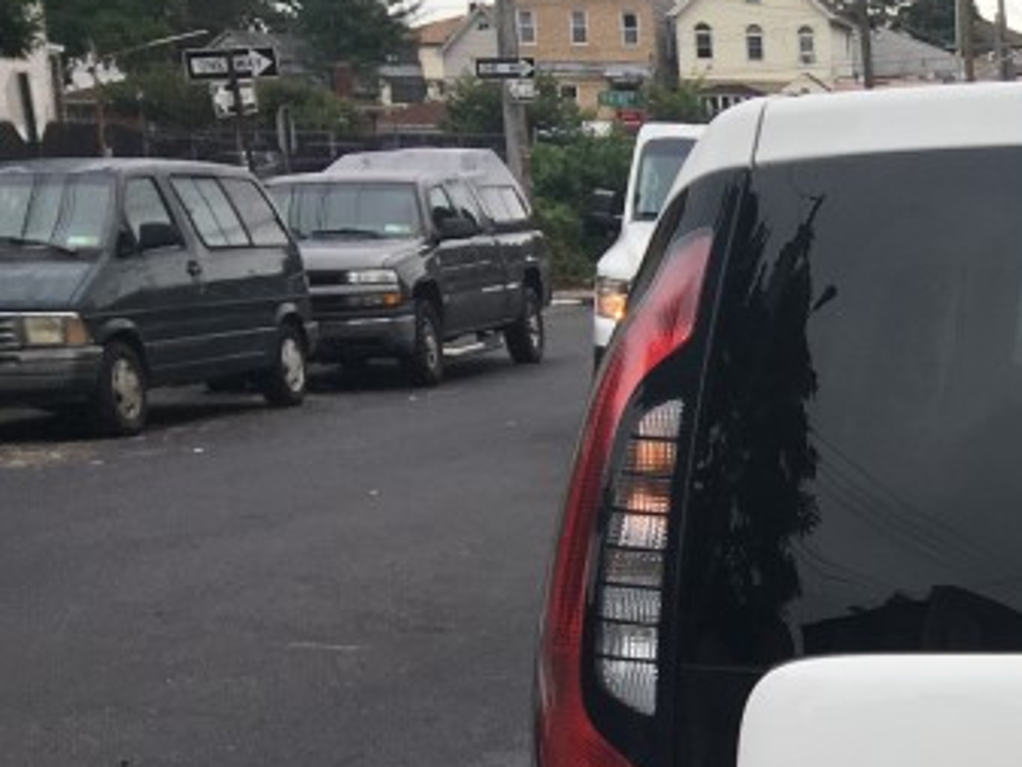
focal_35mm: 88
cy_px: 973
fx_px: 2599
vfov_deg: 16.0
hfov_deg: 20.0
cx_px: 1404
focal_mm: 4.15
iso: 25
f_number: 2.2
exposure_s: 1/422
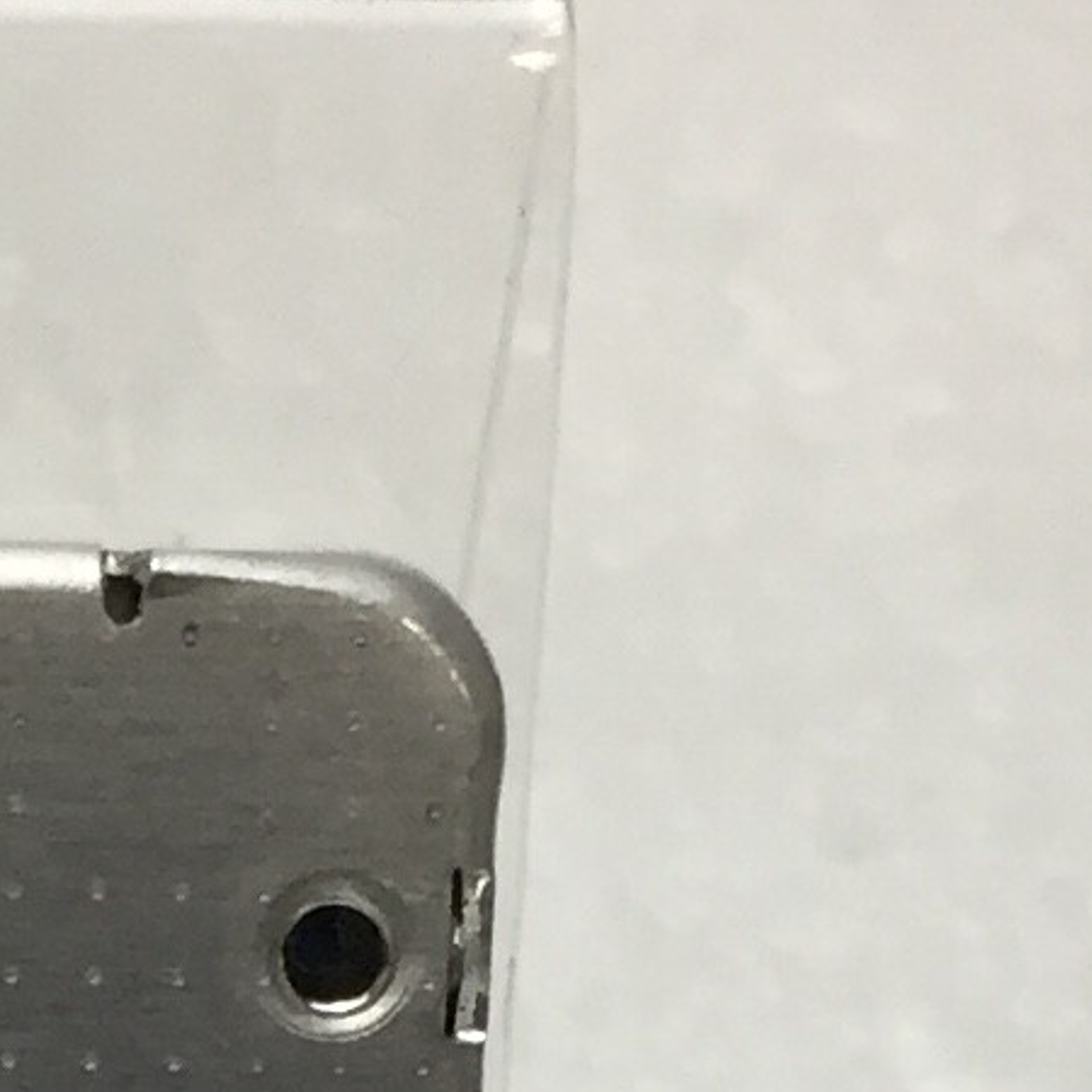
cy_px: 2283
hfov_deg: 9.2
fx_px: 6638
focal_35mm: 186
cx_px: -352
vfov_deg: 8.8
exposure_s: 1/40
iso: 32
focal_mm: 4.15
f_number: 2.2
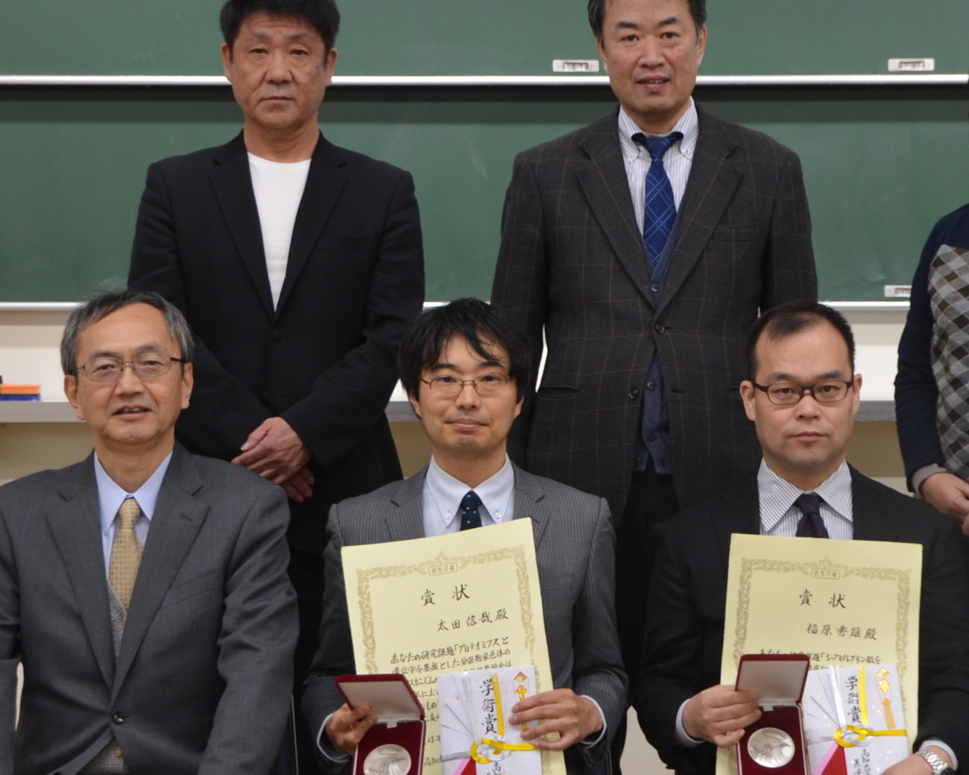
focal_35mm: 99
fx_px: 2840
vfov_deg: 15.6
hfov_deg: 19.3
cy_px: 377
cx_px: 653
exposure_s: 1/80
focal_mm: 32
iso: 400
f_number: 4.2
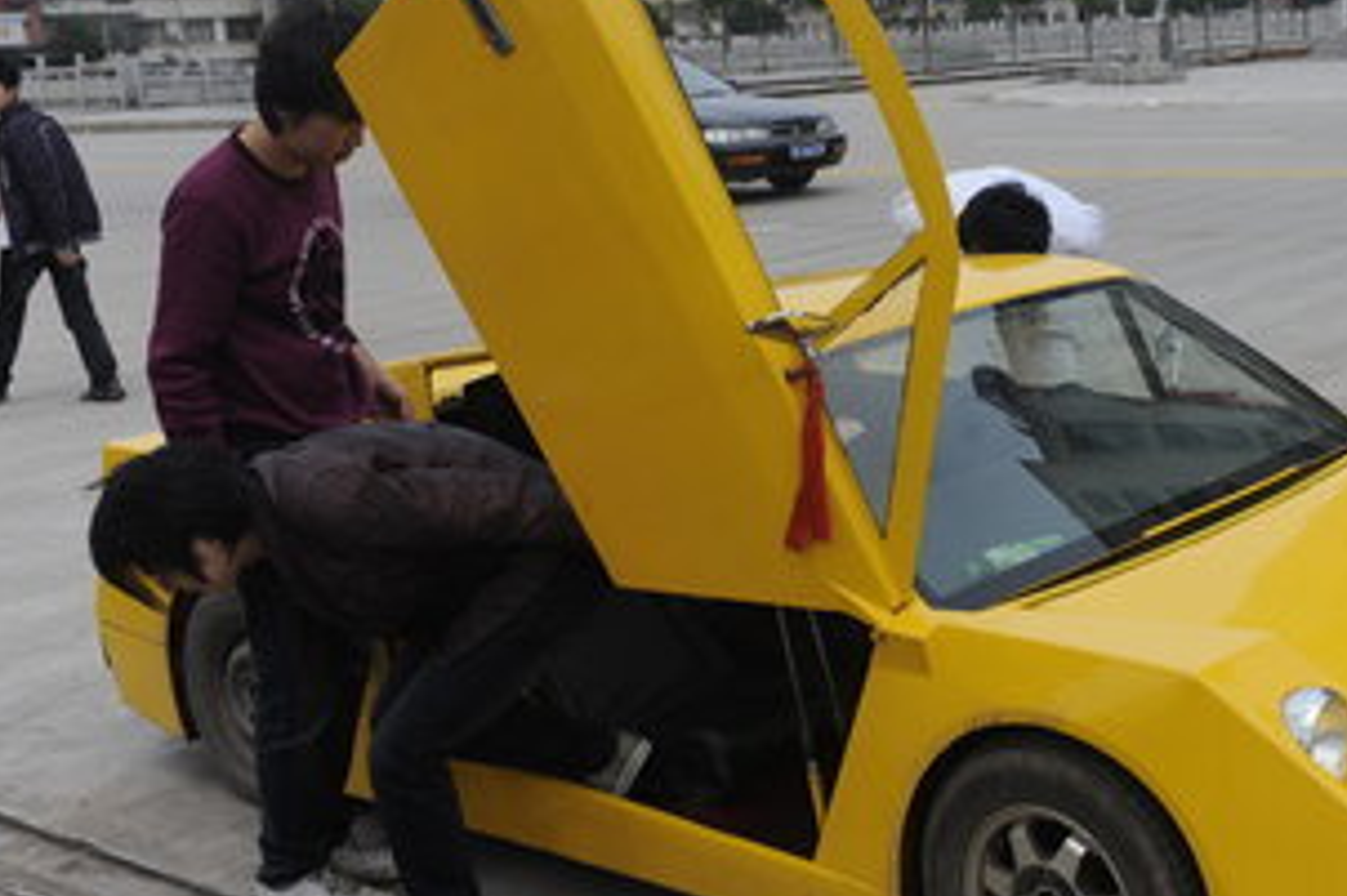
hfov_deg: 36.7
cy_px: 426
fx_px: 1982
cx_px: 995
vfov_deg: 25.5
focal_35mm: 53
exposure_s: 1/1000
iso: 200
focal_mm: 32
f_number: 4.5
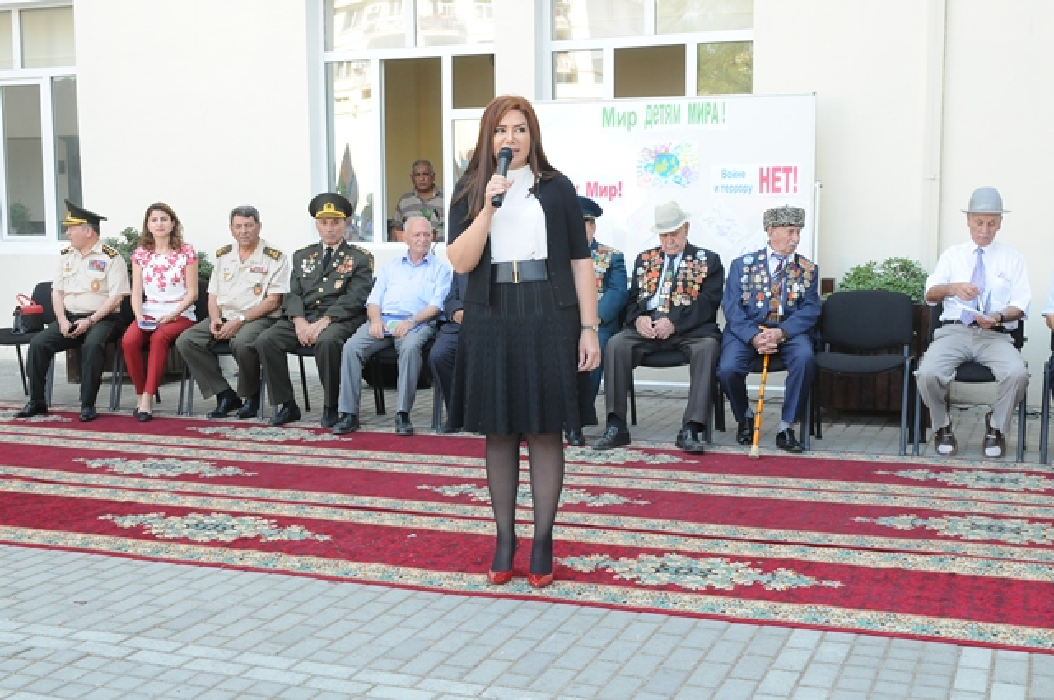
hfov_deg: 42.4
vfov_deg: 28.9
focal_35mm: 46
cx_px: 527
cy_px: 350
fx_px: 1360
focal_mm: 31
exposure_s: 1/80
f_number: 9
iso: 800
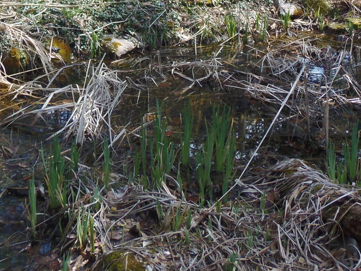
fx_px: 605
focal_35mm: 58
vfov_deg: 23.3
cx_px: 190
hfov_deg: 33.2
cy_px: -45
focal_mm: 4.3
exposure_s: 1/250
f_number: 2.9
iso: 64
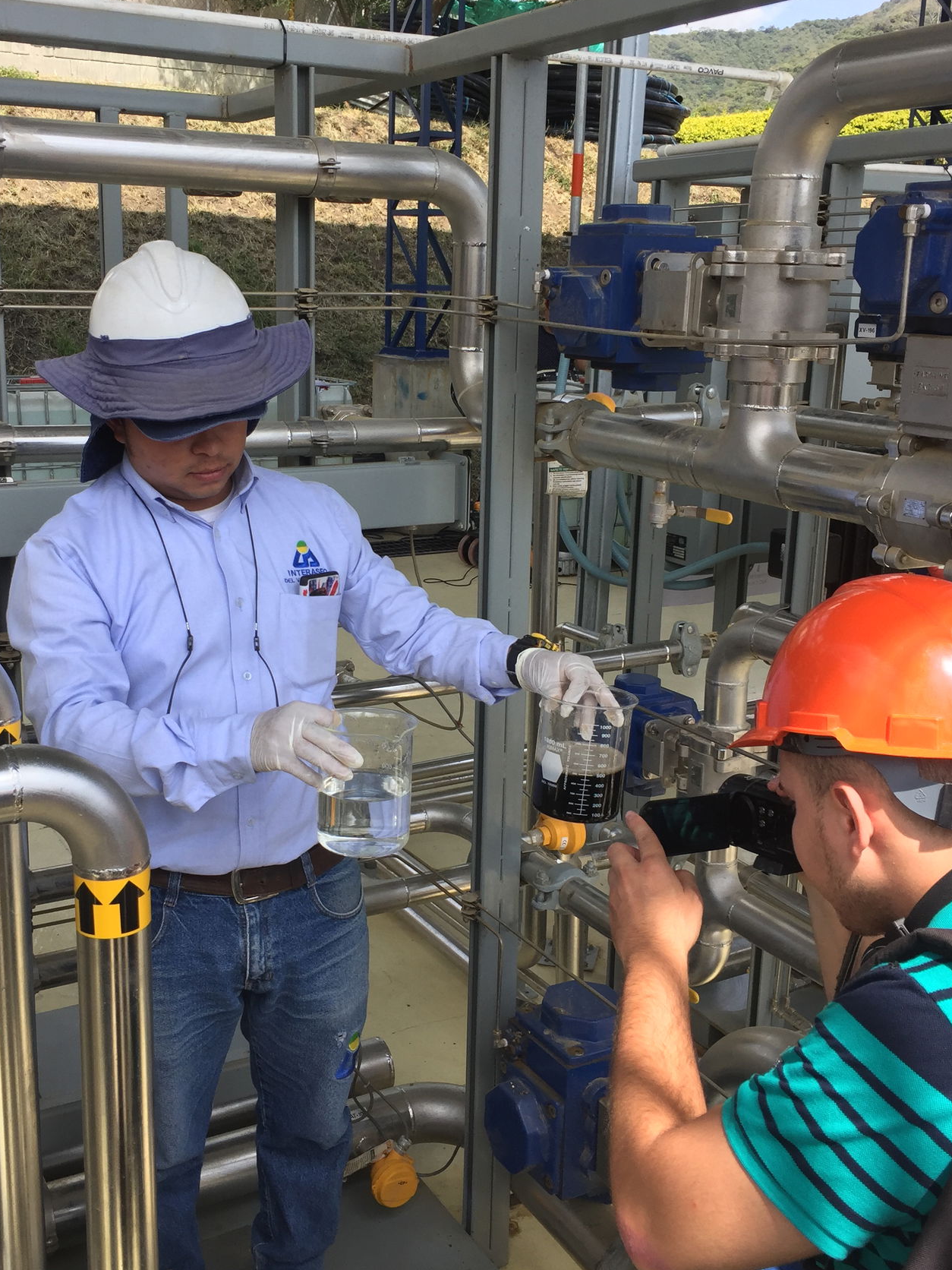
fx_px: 1357
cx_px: 397
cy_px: 611
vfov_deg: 50.1
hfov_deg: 38.6
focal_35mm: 37
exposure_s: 1/842
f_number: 2.2
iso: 32
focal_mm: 4.15
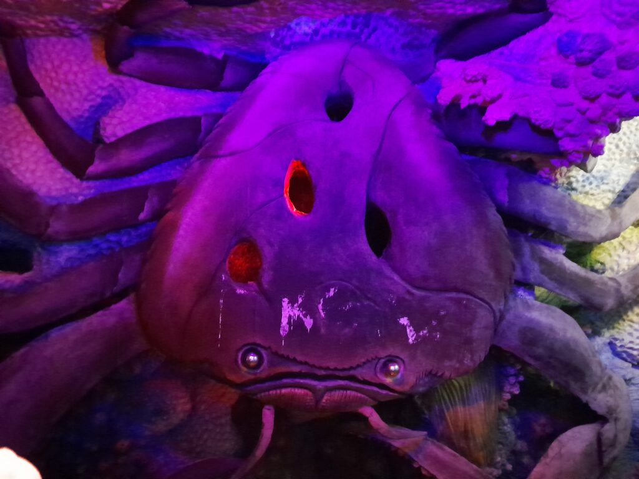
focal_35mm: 26
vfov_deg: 53.1
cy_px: 240
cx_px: 320
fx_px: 480
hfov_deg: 67.3
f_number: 1.8
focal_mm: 3.98
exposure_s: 1/10
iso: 3200
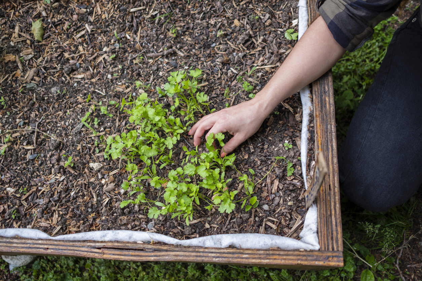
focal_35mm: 35
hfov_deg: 54.4
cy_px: 140
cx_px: 211
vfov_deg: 37.9
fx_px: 410
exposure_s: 1/100
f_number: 2
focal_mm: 23
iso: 200
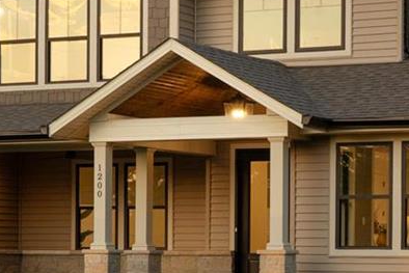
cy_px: 156
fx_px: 1523
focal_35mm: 134
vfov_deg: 10.2
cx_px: 263
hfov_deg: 15.3
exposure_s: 1/30
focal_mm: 22
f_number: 6.3
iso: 400
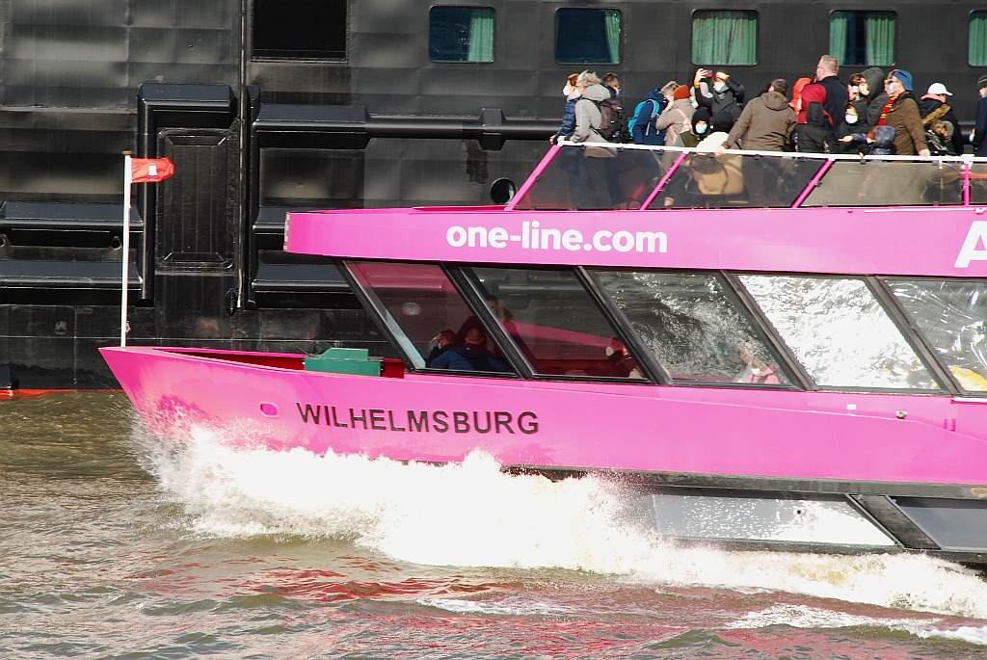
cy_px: 330
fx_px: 5557
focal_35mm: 202
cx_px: 494
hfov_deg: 10.1
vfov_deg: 6.8
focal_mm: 135
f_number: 9
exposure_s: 1/160
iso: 200
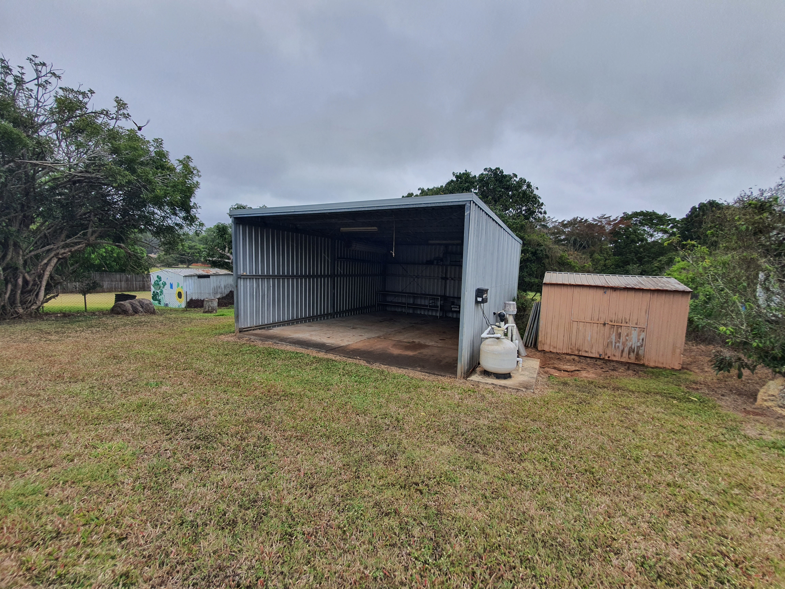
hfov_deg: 106.2
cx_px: 392
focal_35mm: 13
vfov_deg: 89.9
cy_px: 294
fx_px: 295
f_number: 2.2
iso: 50
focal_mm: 1.8
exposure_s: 1/297
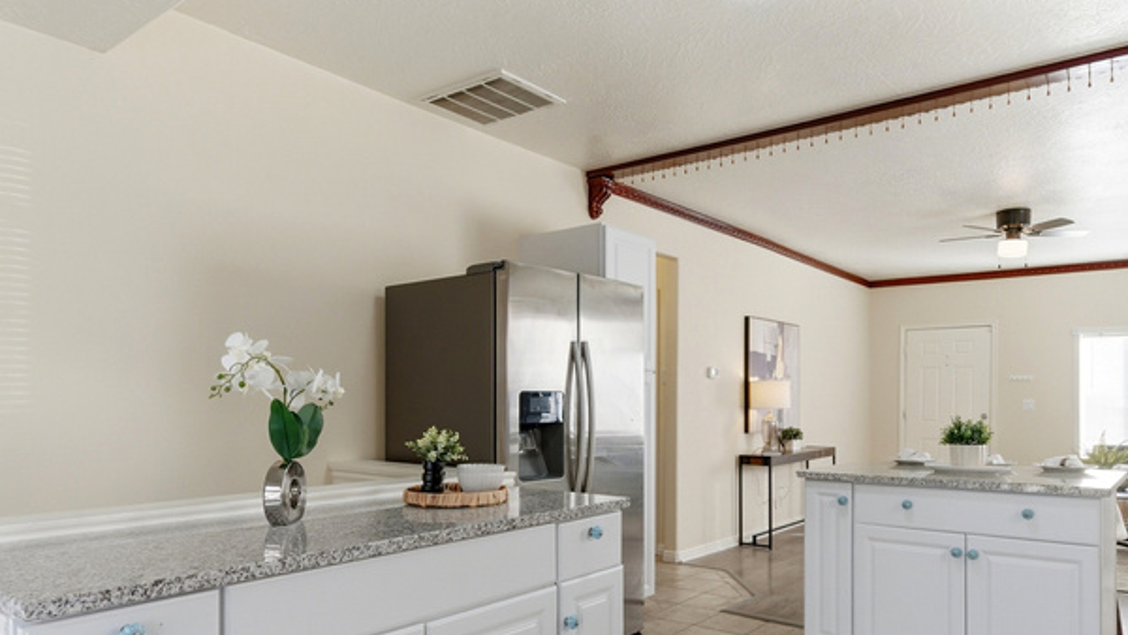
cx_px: 645
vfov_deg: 45.6
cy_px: 404
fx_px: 748
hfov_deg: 73.6
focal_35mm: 25
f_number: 8
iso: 800
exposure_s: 1/2000
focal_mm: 14
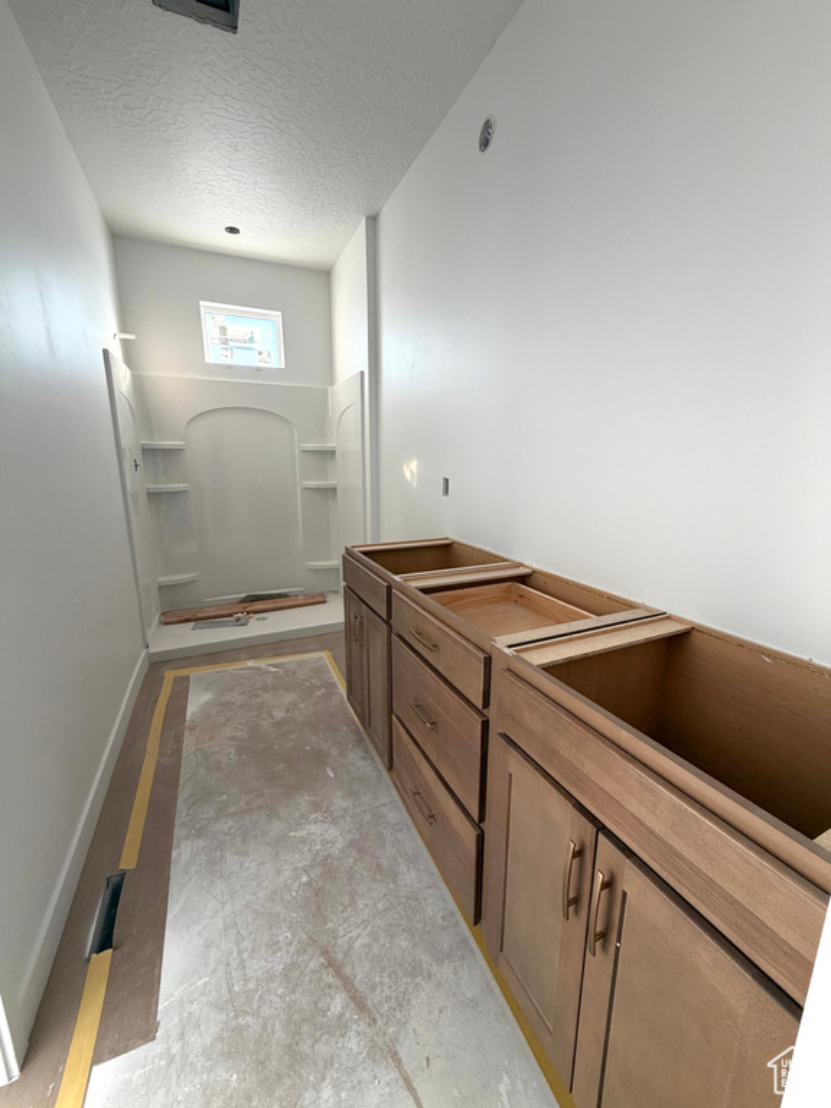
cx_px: 416
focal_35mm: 14
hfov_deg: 85.7
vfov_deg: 102.1
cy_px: 554
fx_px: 448
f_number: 2.2
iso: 125
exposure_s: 1/121
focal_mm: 2.22
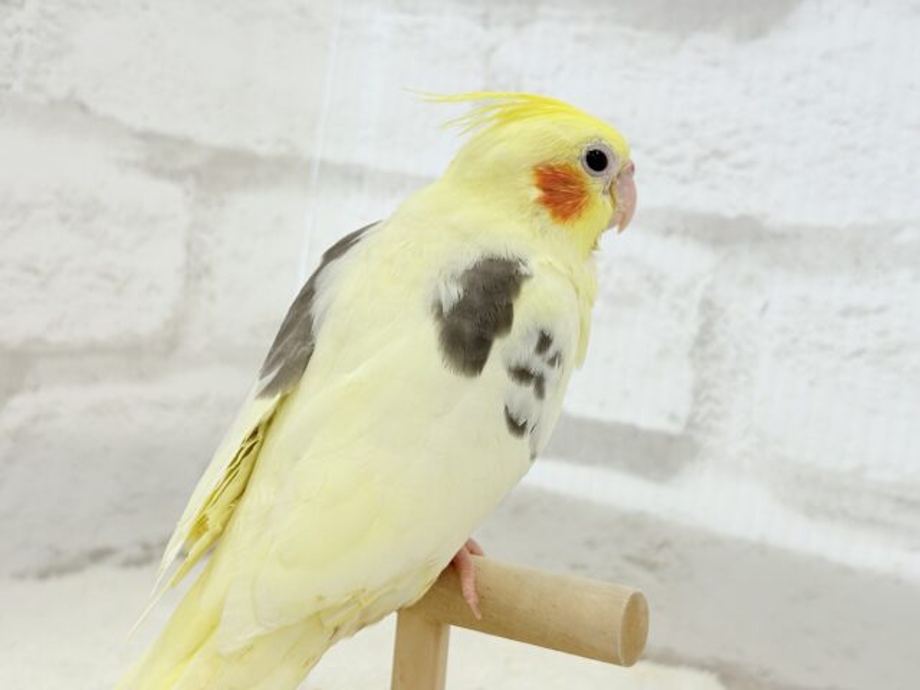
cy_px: 345
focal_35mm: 52
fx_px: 1382
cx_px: 460
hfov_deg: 36.8
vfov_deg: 28.0
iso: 40
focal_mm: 5.96
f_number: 1.6
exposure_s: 1/100
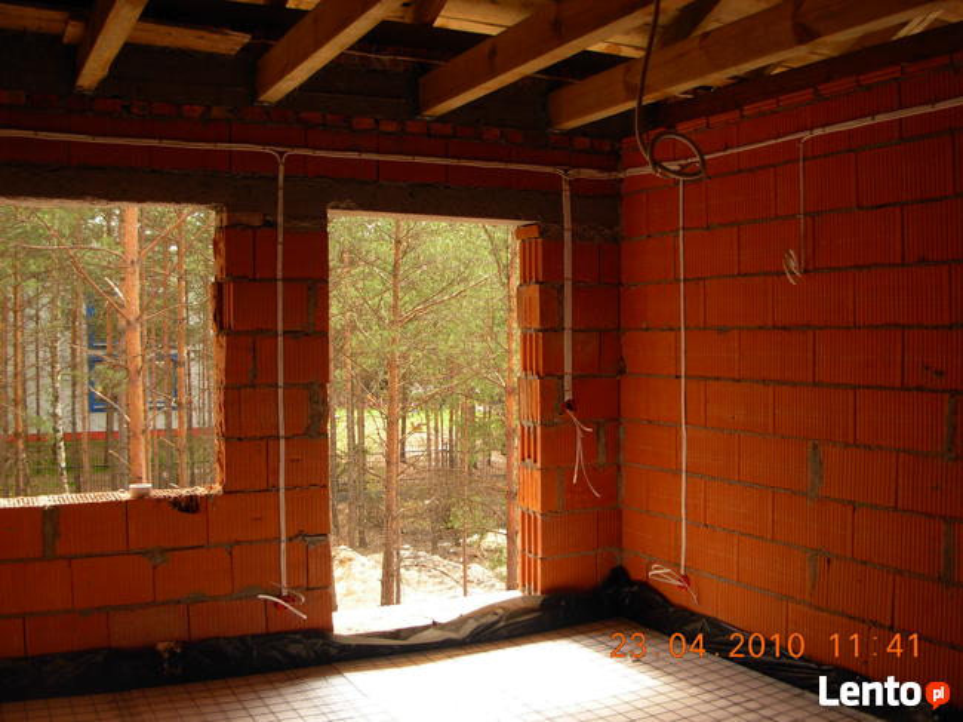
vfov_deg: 37.7
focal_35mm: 38
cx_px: 482
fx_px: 1057
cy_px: 361
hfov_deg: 49.0
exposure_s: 1/95.8
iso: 79
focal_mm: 6.3
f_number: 2.9
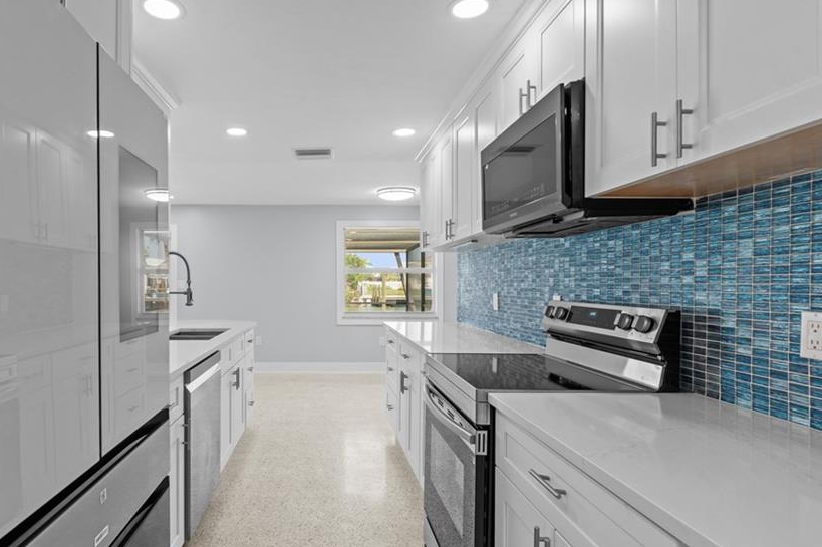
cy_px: 292
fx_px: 456
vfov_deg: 61.8
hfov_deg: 82.9
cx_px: 324
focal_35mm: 20
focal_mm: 16
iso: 400
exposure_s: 1/6
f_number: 9
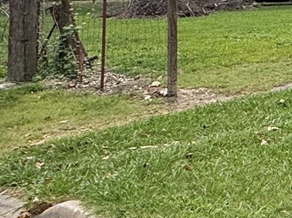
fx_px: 657
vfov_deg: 17.2
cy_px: -97
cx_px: 552
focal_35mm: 78
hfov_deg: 18.4
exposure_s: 1/1235
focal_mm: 2.22
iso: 64
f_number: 2.2
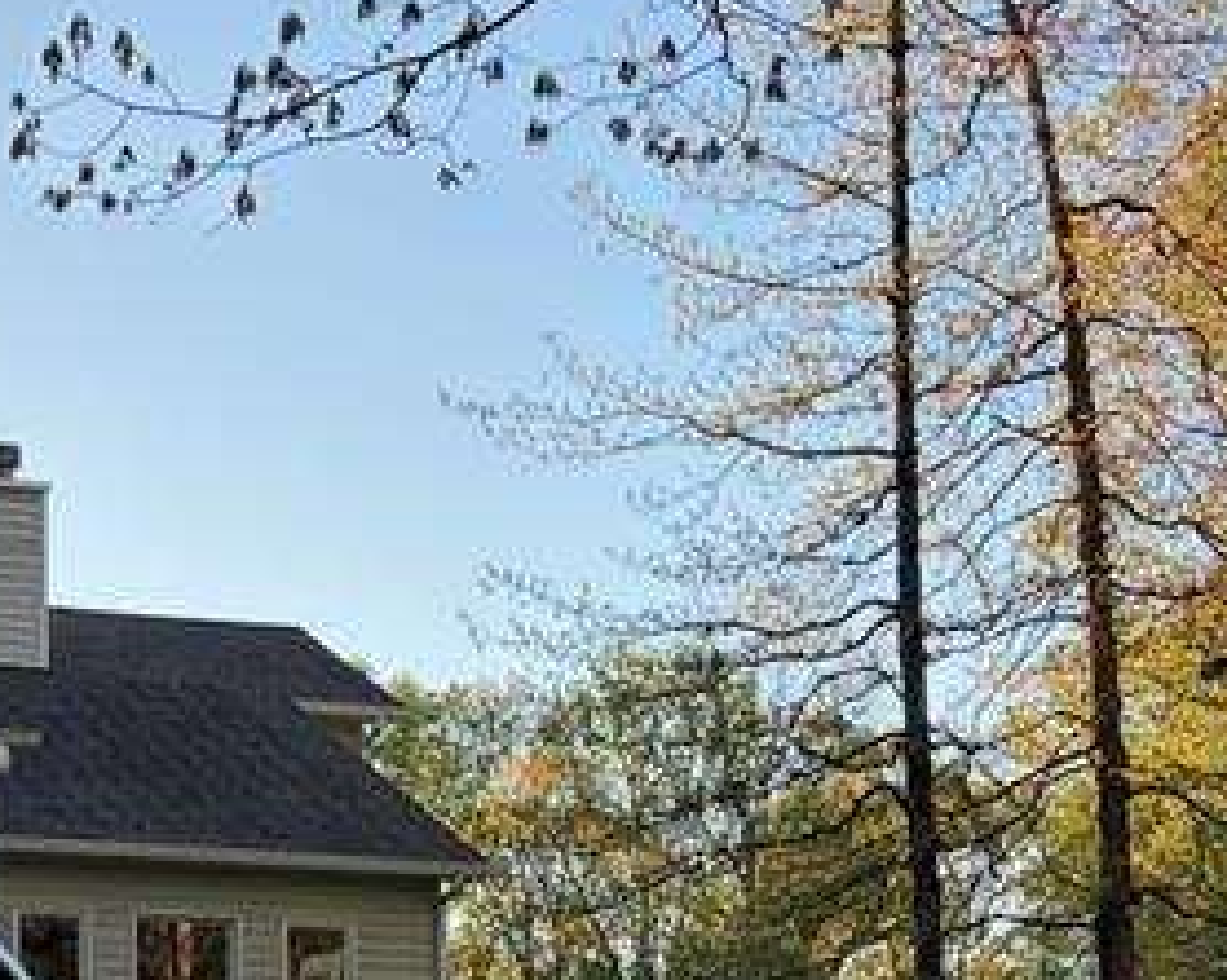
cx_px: -203
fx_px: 2649
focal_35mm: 73
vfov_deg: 20.1
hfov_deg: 24.0
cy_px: 1059
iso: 64
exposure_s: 1/1196
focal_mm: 5.96
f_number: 1.6
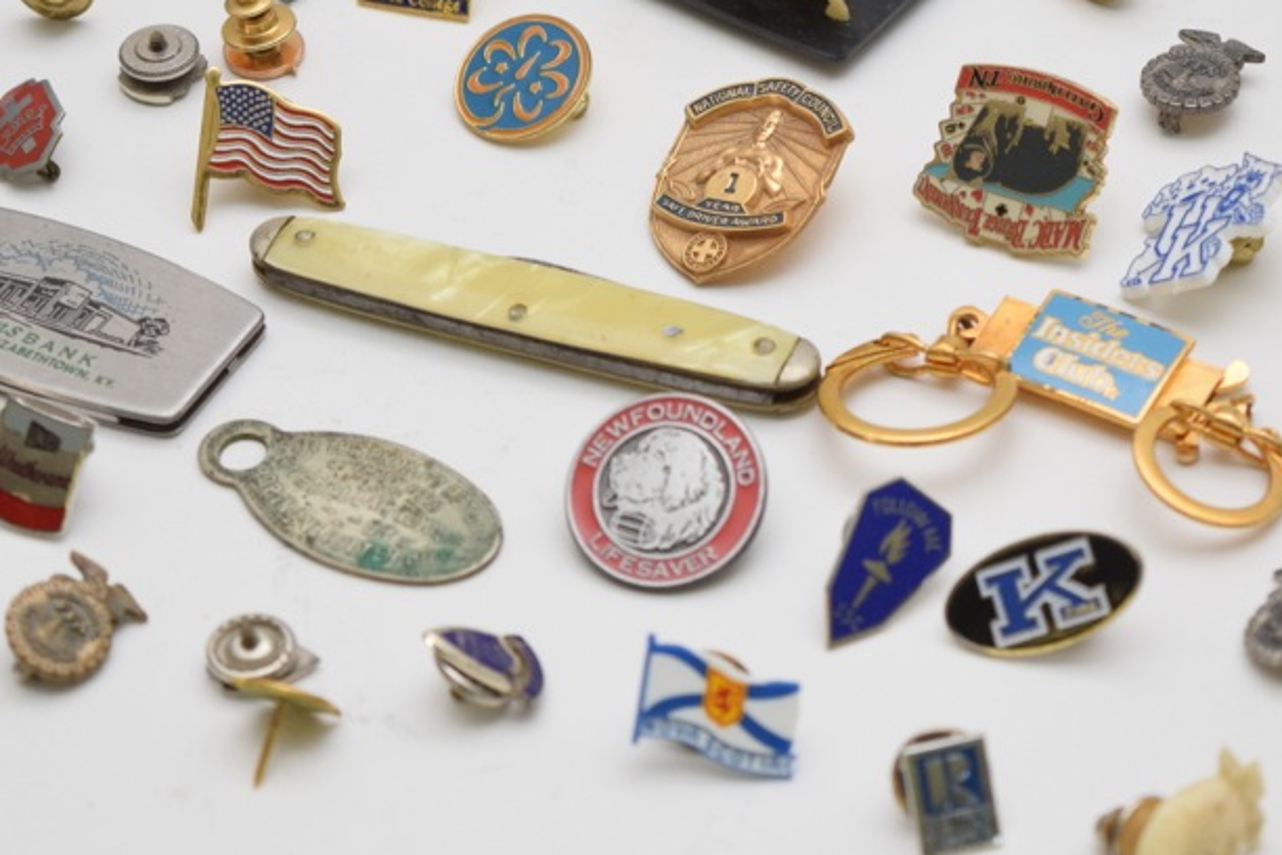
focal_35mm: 135
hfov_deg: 15.2
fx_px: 4801
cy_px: 334
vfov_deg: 10.2
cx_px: 679
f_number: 5.6
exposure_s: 1/100
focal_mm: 55
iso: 800
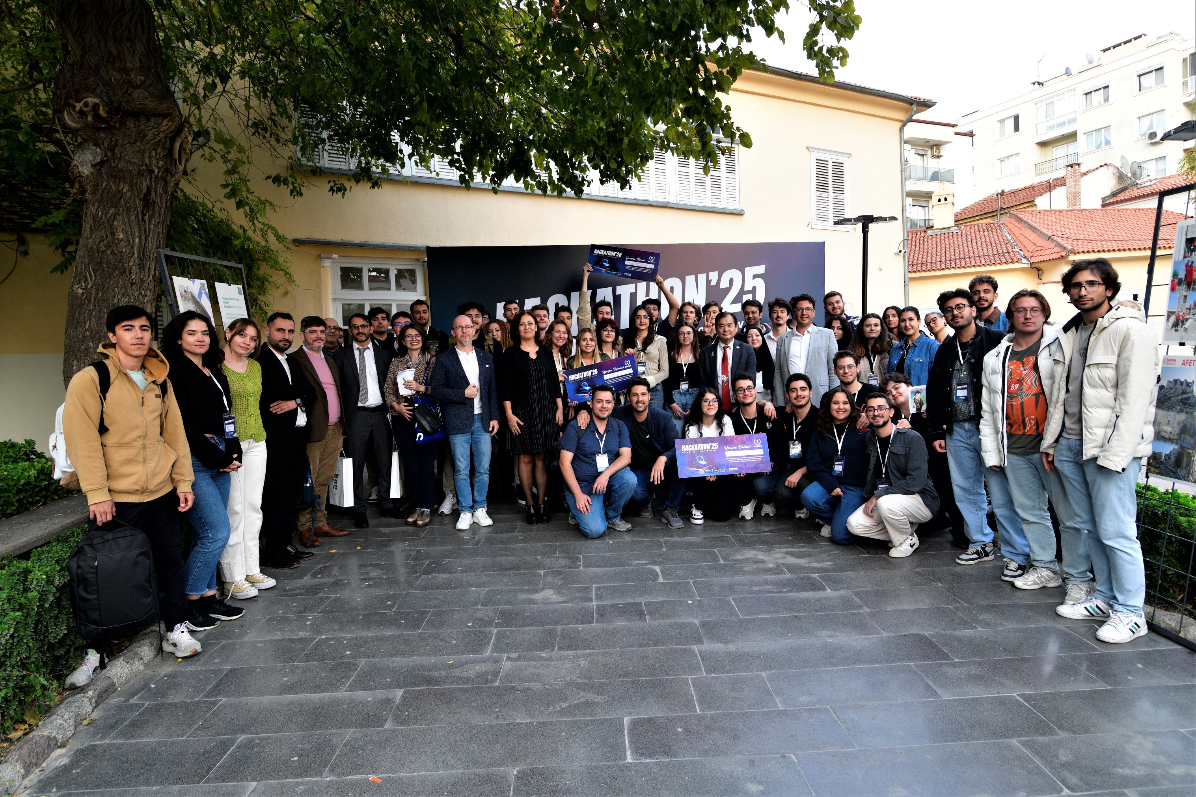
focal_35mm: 20
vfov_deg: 61.9
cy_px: 398
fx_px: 664
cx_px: 598
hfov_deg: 84.0
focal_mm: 20
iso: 400
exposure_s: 1/125
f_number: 5.6
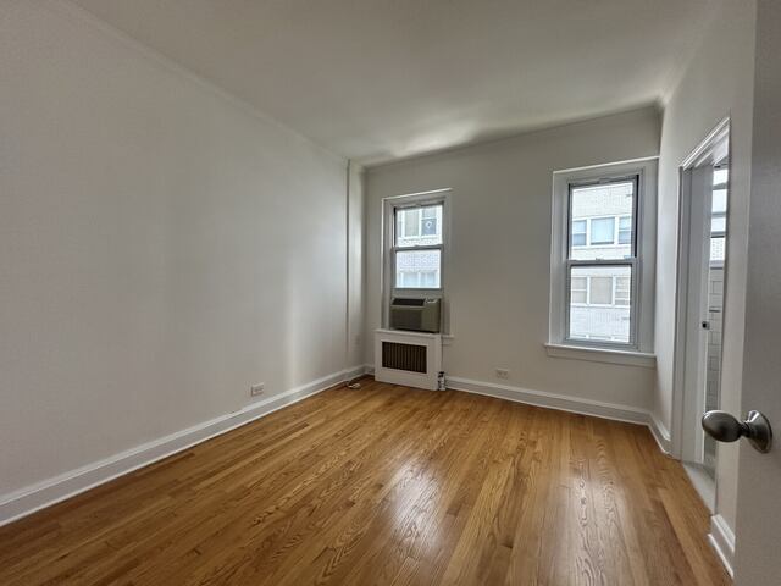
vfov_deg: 85.7
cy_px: 293
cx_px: 390
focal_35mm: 14
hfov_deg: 102.1
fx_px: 316
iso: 200
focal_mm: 2.22
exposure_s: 1/120
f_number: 2.2
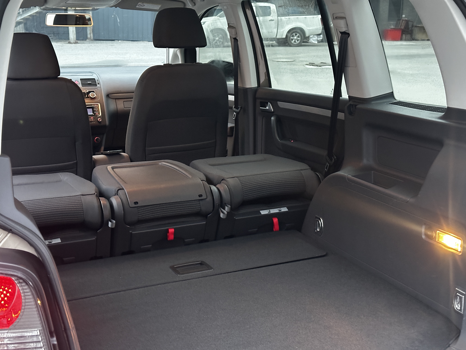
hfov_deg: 39.7
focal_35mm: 48
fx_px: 646
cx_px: 233
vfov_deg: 30.3
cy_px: 175
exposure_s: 1/25
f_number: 1.78
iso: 640
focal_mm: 6.86
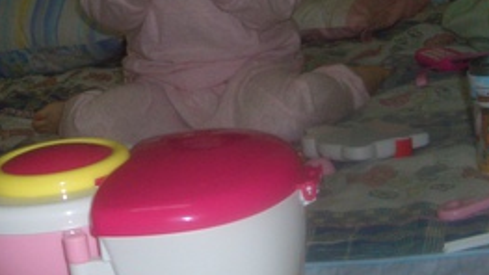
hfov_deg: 24.2
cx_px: 134
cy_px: 76
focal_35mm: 87
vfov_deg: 13.9
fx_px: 1128
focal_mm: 5.8
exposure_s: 1/60
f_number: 2.6
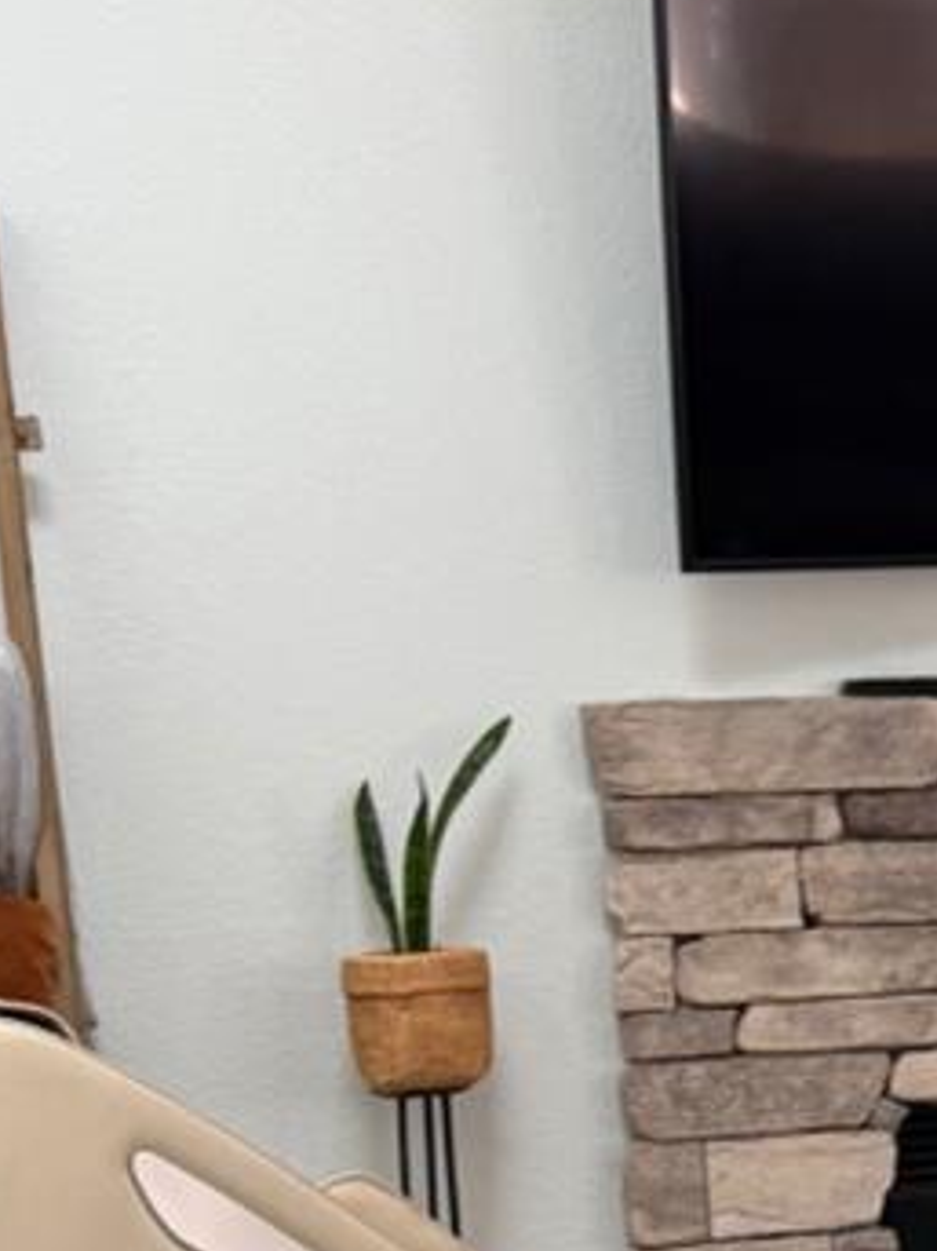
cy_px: 1158
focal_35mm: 105
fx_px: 3792
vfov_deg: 18.4
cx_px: 1828
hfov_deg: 12.5
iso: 200
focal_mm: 6.76
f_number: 1.78
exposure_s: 1/80
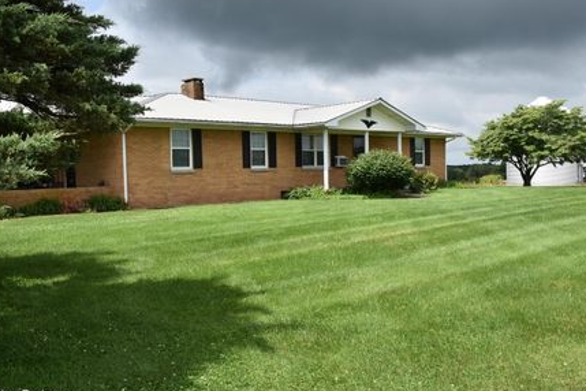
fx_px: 570
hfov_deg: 54.4
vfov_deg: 37.8
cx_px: 280
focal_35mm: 35
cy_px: 187
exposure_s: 1/400
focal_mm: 20
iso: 250
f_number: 10
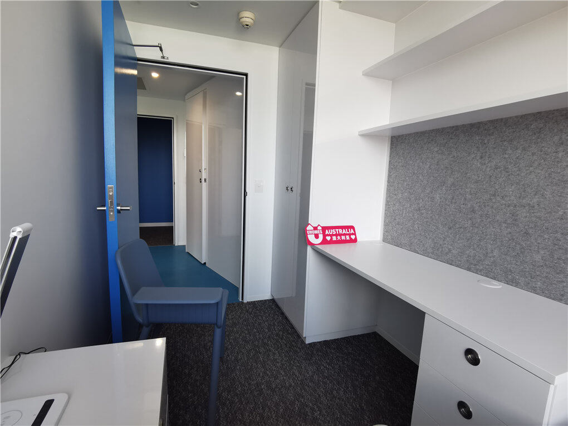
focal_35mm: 17
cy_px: 213
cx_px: 284
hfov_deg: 91.0
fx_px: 279
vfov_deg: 74.7
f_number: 2.2
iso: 80
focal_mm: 2.26
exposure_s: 1/50
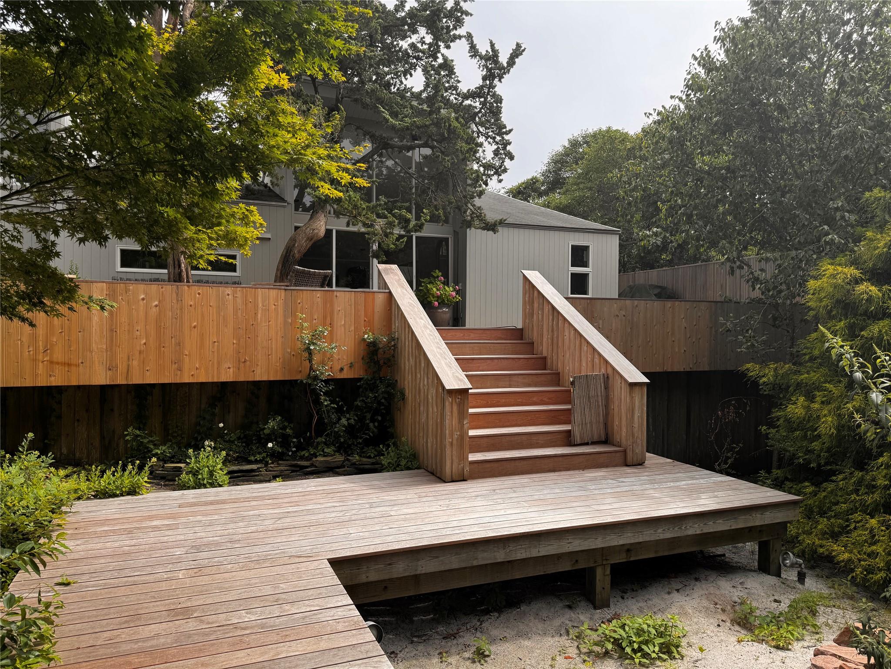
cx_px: 446
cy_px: 334
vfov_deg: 56.8
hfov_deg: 71.6
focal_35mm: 24
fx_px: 618
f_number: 1.78
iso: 80
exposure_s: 1/2174
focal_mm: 6.76
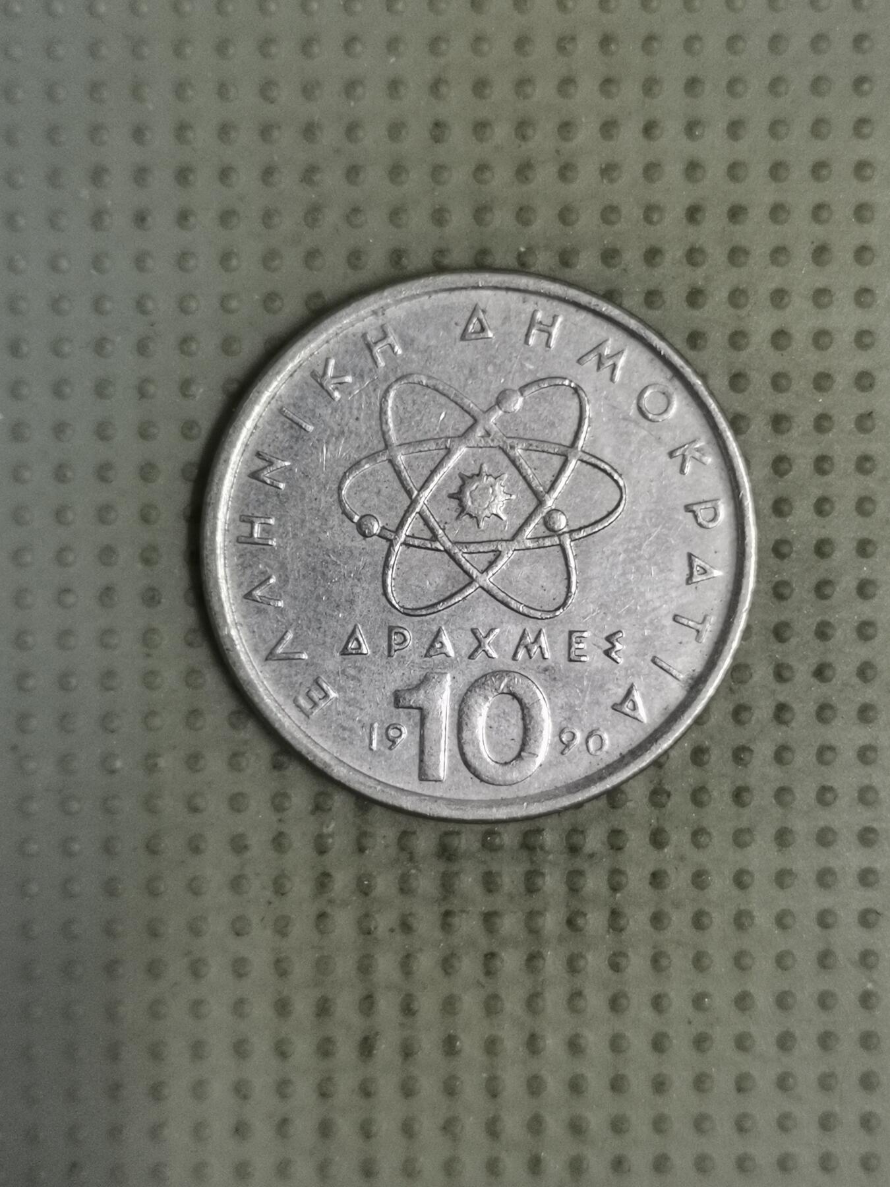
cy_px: 594
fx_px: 1783
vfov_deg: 36.8
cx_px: 445
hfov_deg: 28.0
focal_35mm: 52
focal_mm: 4.75
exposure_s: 1/30
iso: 400
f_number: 1.8
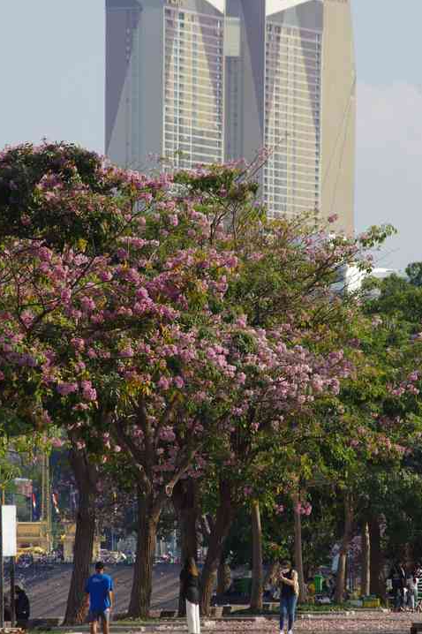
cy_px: 327
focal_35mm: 355
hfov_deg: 3.9
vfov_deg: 5.8
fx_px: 6248
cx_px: 171
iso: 200
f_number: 8
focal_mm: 170
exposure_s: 1/200
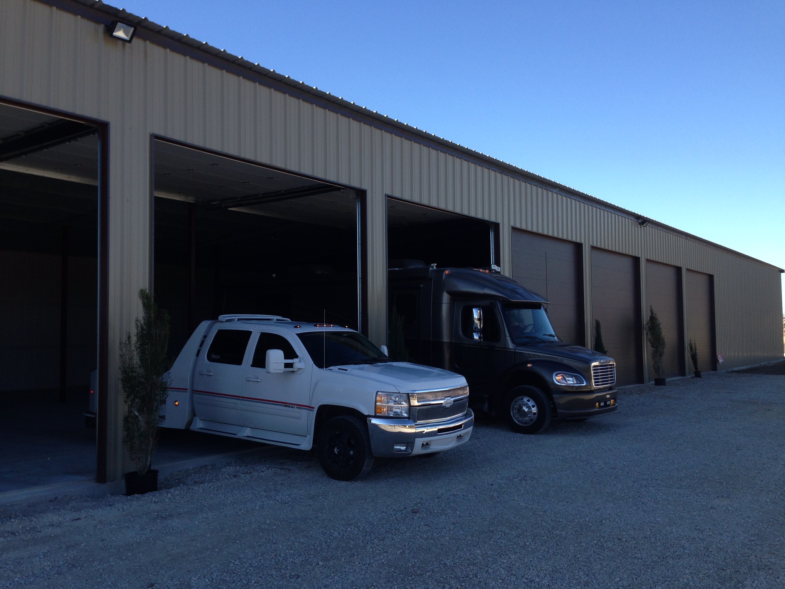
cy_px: 294
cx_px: 392
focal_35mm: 33
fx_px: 748
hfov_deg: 55.4
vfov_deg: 42.9
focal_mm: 4.13
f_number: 2.4
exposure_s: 1/619
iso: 50
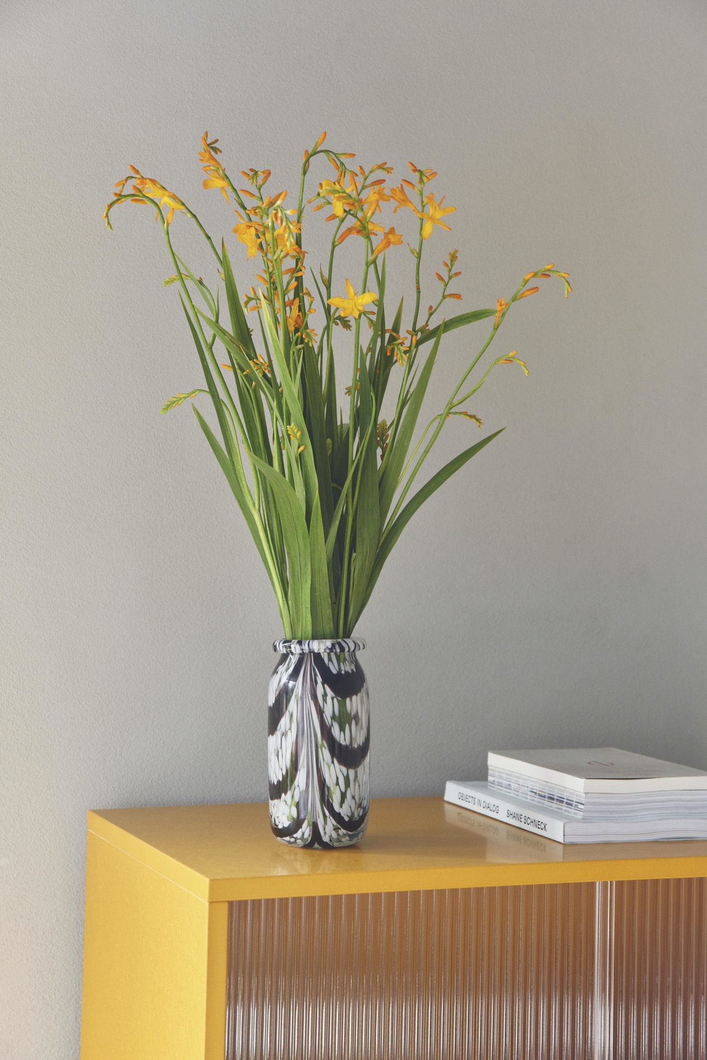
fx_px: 2062
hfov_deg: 19.5
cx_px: 354
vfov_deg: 28.8
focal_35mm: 70
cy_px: 530
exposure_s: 1/10
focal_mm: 70
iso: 500
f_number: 5.6
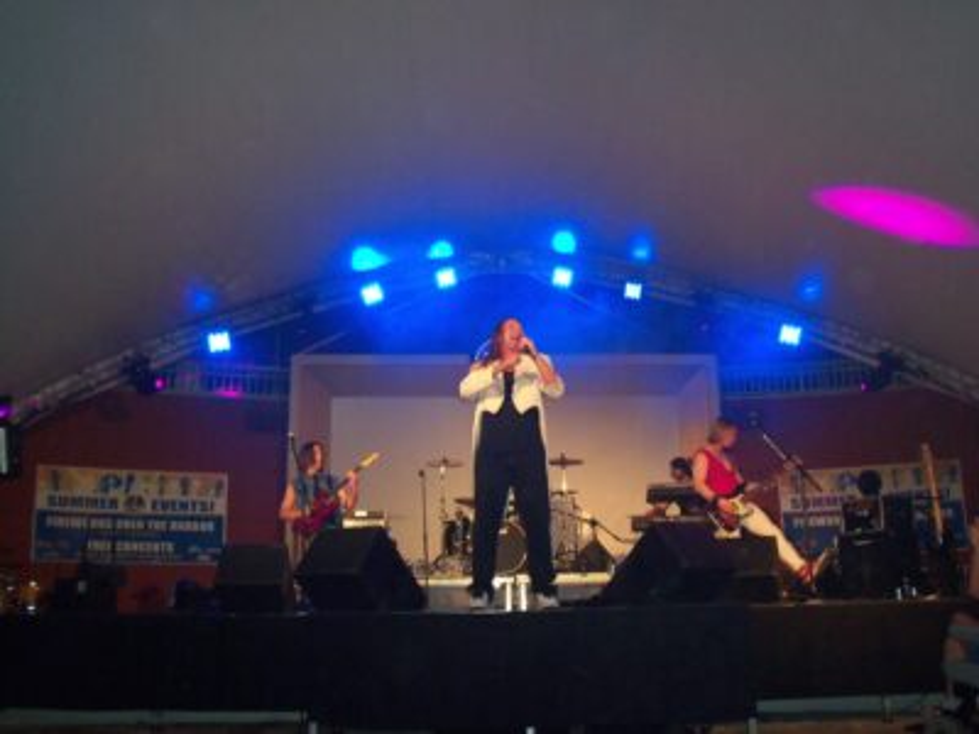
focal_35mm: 34
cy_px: 367
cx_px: 490
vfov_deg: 41.8
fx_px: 962
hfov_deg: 54.0
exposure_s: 1/30
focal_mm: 5.7
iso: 250
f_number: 2.9
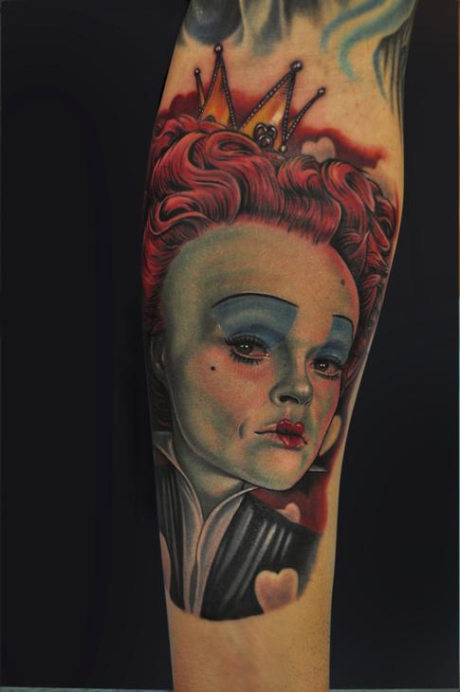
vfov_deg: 37.9
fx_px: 1009
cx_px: 230
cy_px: 346
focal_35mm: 52
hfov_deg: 25.7
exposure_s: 1/20
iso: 320
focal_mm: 35
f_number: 4.2
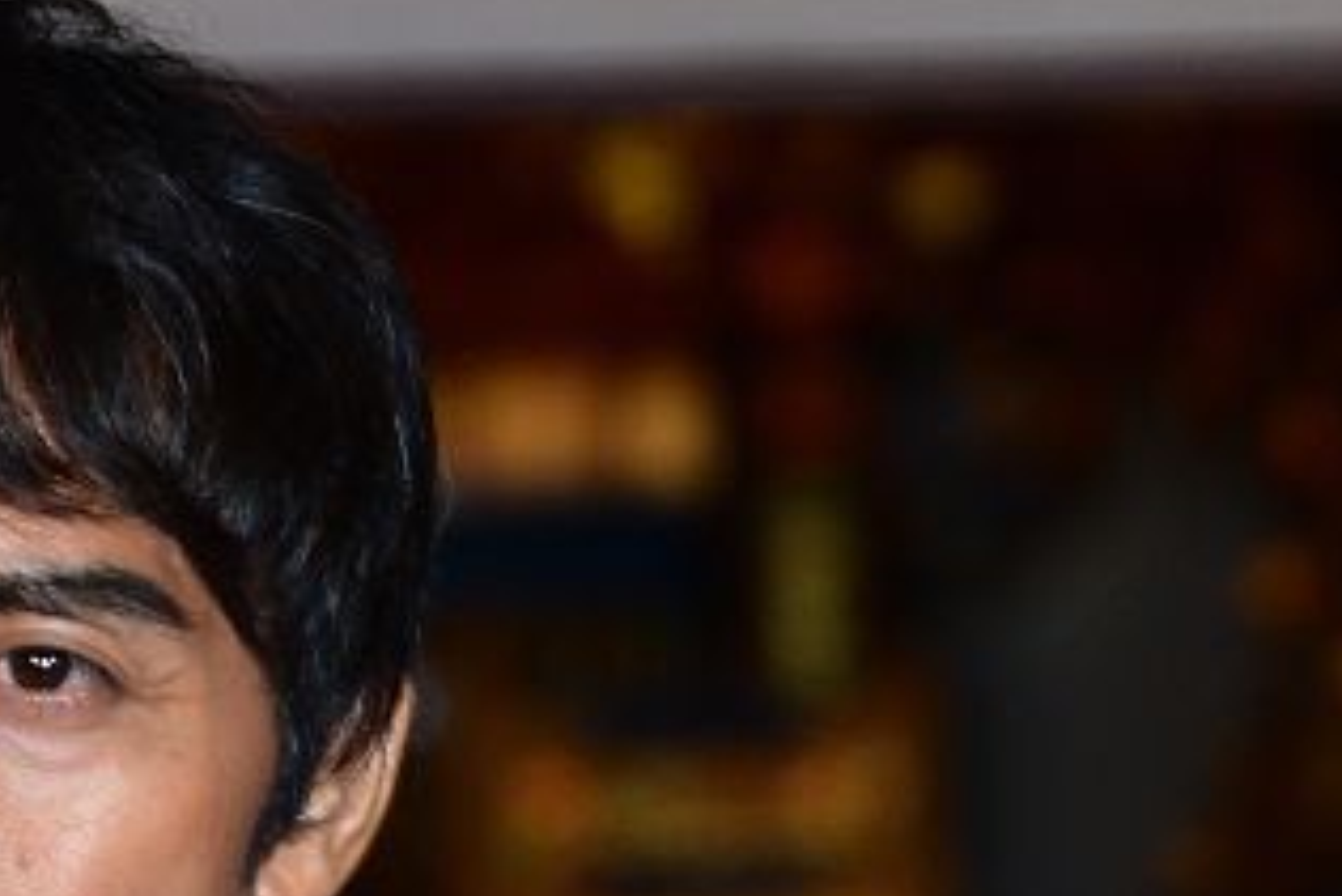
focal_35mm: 826
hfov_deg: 2.5
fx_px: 30804
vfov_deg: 1.7
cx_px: 939
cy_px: 1420
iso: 800
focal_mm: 170
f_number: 6
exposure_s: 1/60
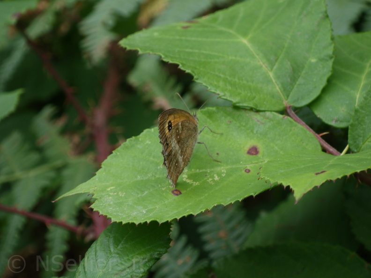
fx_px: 1233
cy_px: 139
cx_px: 186
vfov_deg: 12.9
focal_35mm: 115
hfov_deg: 17.1
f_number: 5.2
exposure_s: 1/160
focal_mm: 20.6
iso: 125
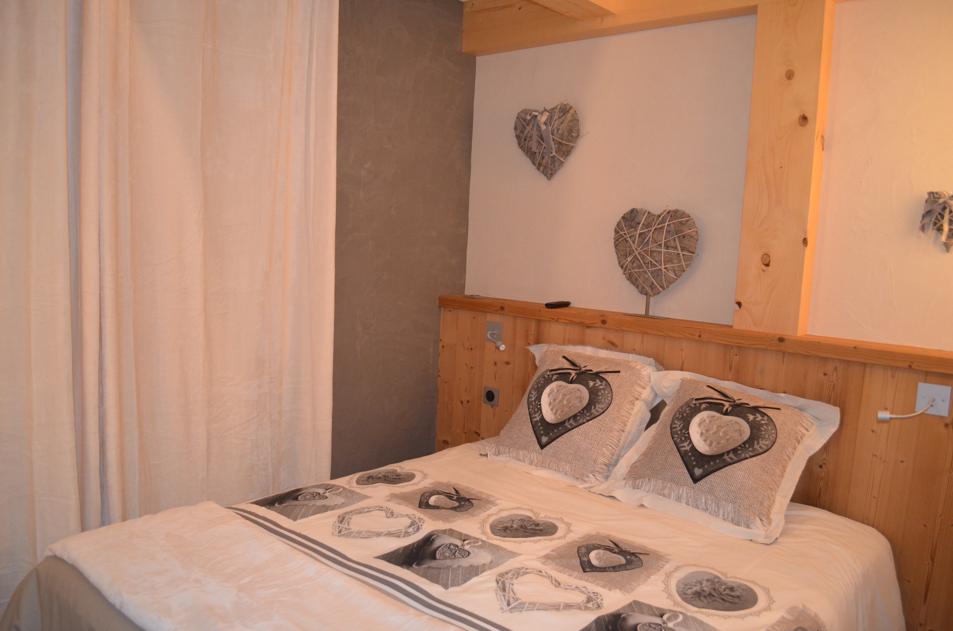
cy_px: 316
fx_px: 713
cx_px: 476
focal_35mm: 27
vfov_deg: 47.7
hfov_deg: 67.5
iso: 2200
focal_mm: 18
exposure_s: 1/60
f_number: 3.5
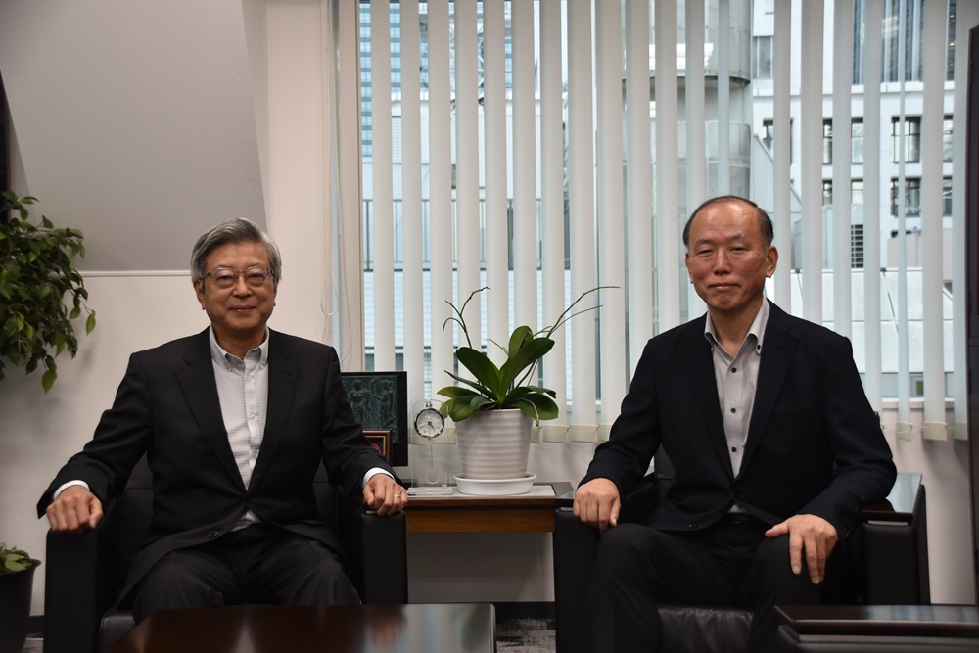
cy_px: 326
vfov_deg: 28.1
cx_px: 490
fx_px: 1305
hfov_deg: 41.1
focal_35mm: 48
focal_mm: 32
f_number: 5
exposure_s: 1/100
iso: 400
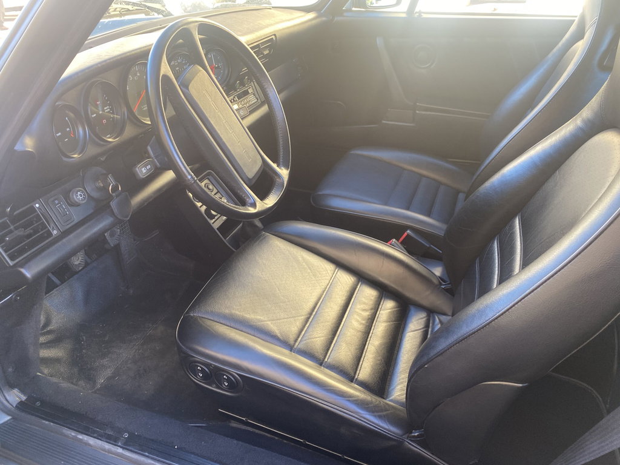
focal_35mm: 26
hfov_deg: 67.3
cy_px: 232
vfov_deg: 53.1
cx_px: 310
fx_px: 466
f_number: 1.8
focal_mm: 4.25
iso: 125
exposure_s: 1/121
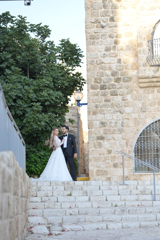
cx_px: 80
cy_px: 120
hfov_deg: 16.1
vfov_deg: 23.9
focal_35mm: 85
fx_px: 567
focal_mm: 85
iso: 640
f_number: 2.5
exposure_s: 1/2500
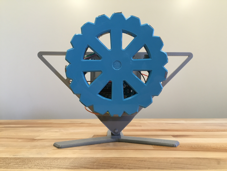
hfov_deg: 61.7
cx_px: 114
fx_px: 190
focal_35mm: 29
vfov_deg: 48.2
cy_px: 86
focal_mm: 4.15
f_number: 2.2
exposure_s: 1/30
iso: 100
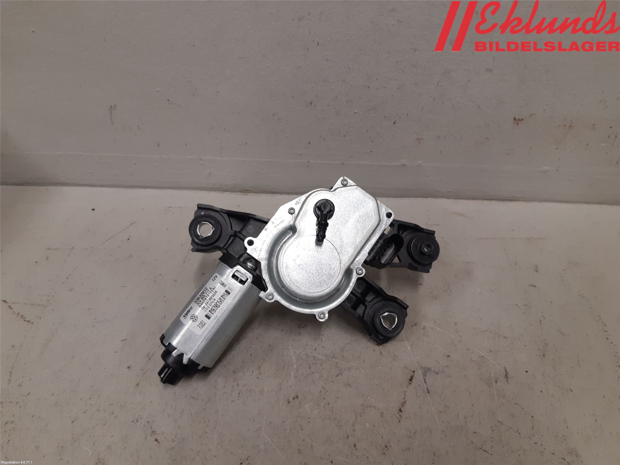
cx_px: 310
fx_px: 466
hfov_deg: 67.3
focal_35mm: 26
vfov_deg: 53.1
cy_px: 232
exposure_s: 1/50
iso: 80
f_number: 1.7
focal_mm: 3.93
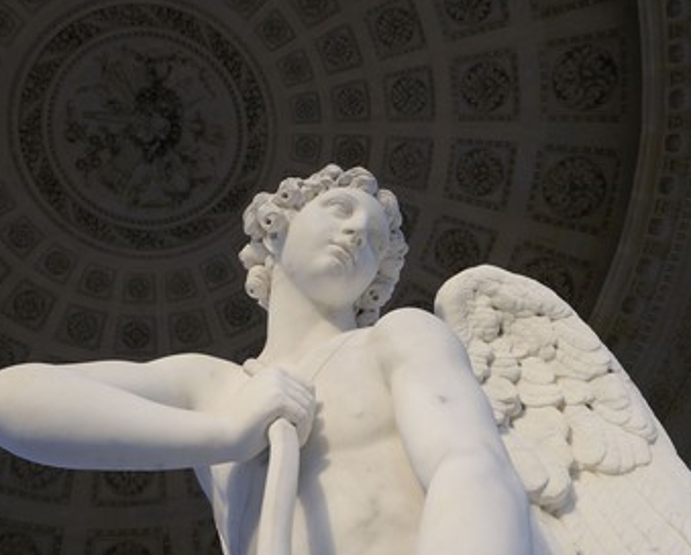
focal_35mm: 36
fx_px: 737
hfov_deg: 50.2
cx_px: 332
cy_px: 273
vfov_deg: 41.2
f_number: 11
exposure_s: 1/100
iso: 200
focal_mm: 31
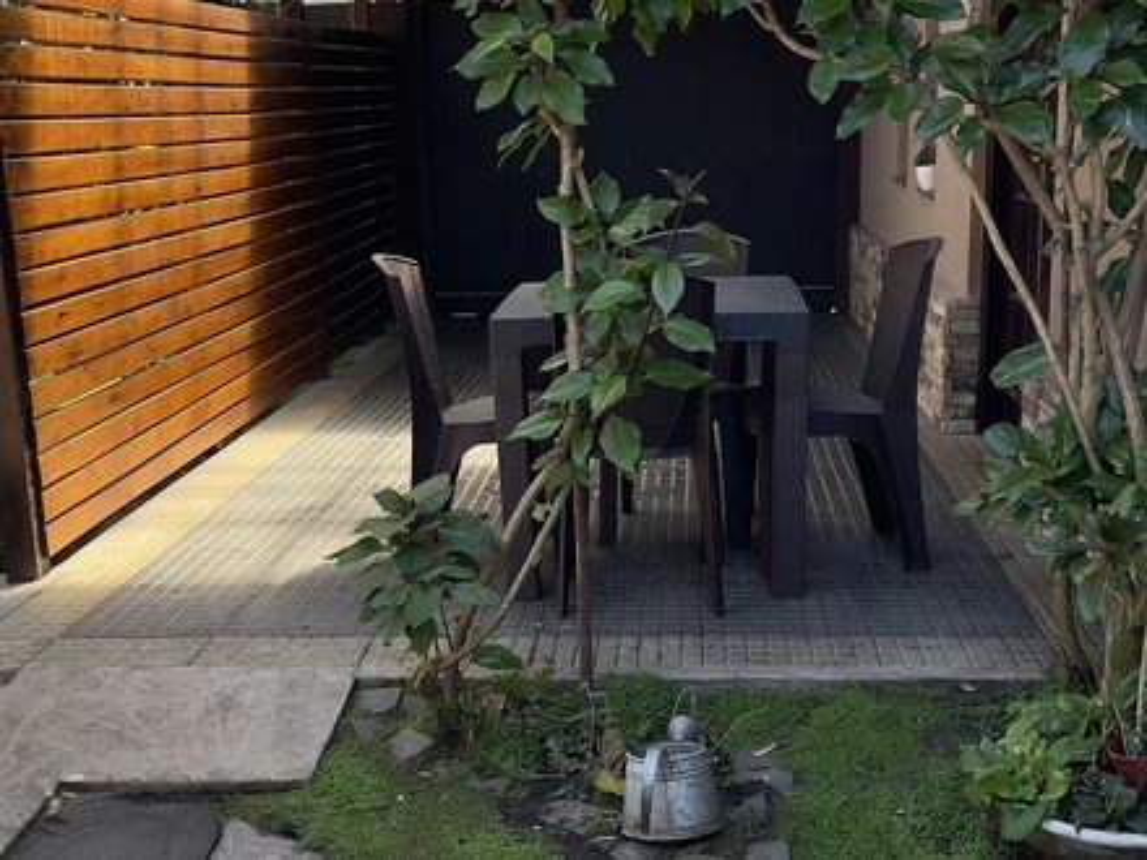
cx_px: 574
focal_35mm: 25
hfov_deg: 69.4
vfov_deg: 54.9
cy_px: 430
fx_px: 828
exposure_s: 1/317
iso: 32
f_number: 1.6
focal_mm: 5.1
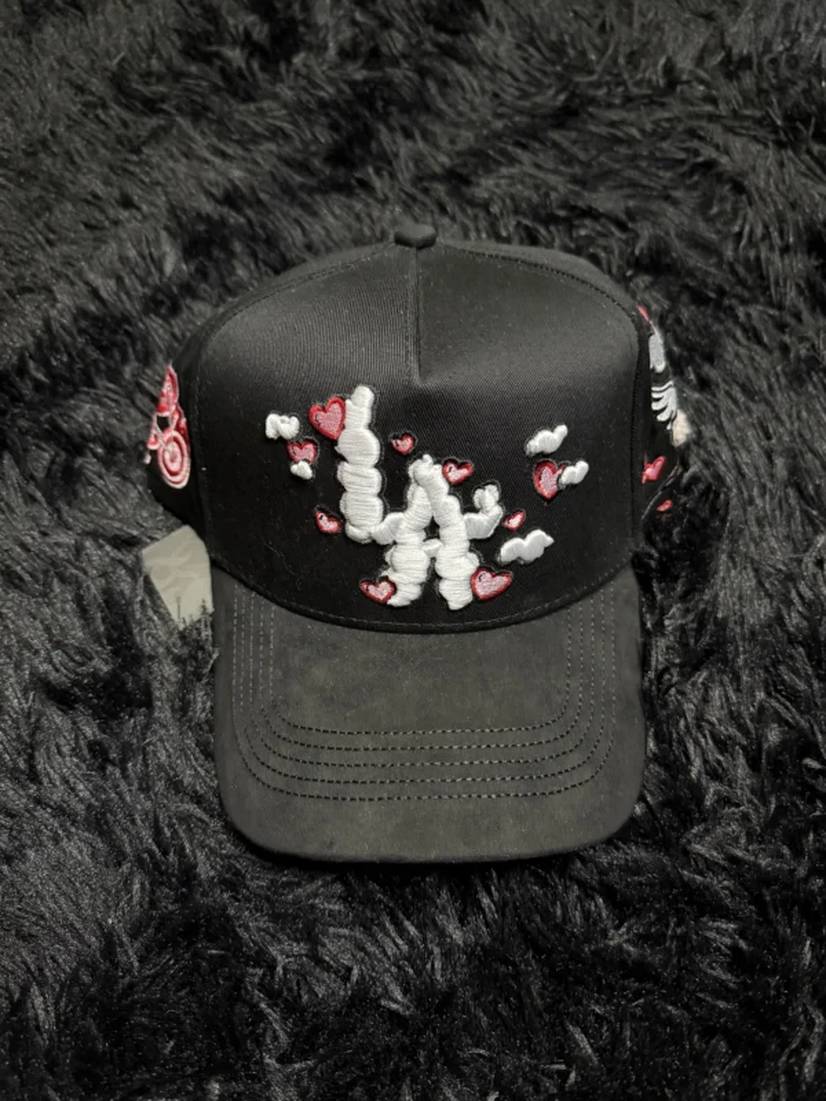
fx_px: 764
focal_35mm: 24
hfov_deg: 56.8
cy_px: 550
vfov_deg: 71.6
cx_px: 413
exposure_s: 1/30
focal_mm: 6.76
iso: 1600
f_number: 1.78
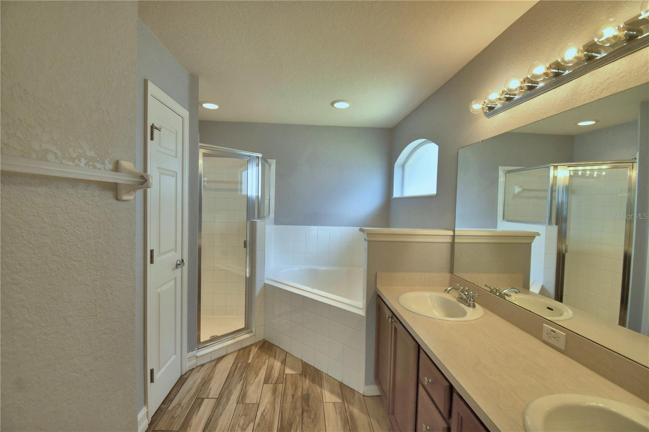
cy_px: 216
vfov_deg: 77.3
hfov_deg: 100.4
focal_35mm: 15
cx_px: 324
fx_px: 270
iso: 360
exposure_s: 1/125
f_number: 4.5
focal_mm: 10
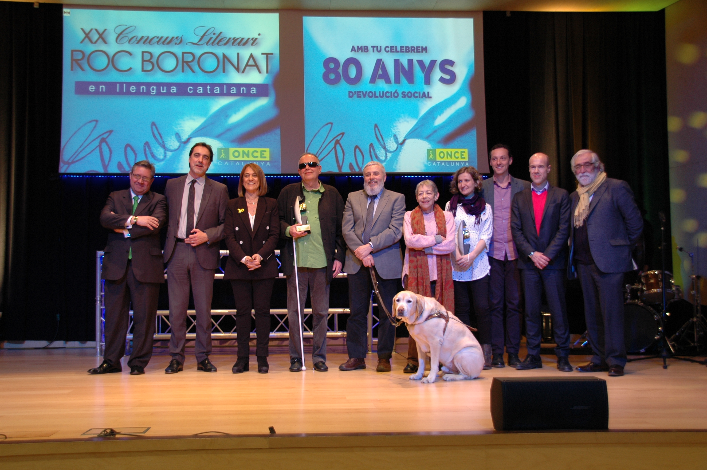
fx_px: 854
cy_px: 235
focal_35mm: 44
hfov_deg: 45.0
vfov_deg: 30.8
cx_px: 354
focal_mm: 29
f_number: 4.2
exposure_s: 1/30
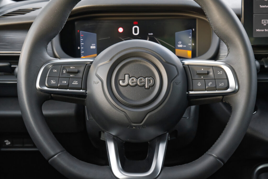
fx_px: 506
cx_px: 134
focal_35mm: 68
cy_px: 90
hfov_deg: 29.7
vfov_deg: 20.0
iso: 2000
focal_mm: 45
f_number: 7.1
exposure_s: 1/25
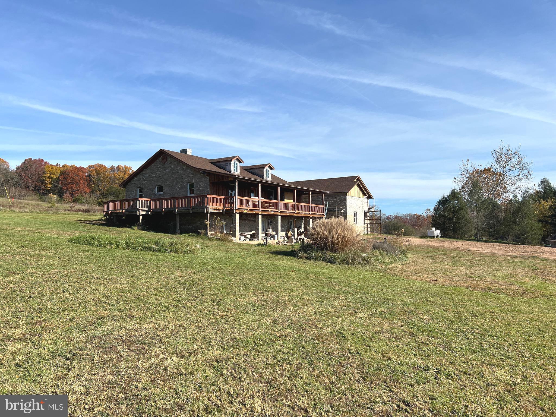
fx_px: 418
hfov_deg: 67.3
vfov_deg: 53.1
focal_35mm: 26
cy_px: 208
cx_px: 278
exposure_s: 1/4831
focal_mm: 5.7
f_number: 1.5
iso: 50
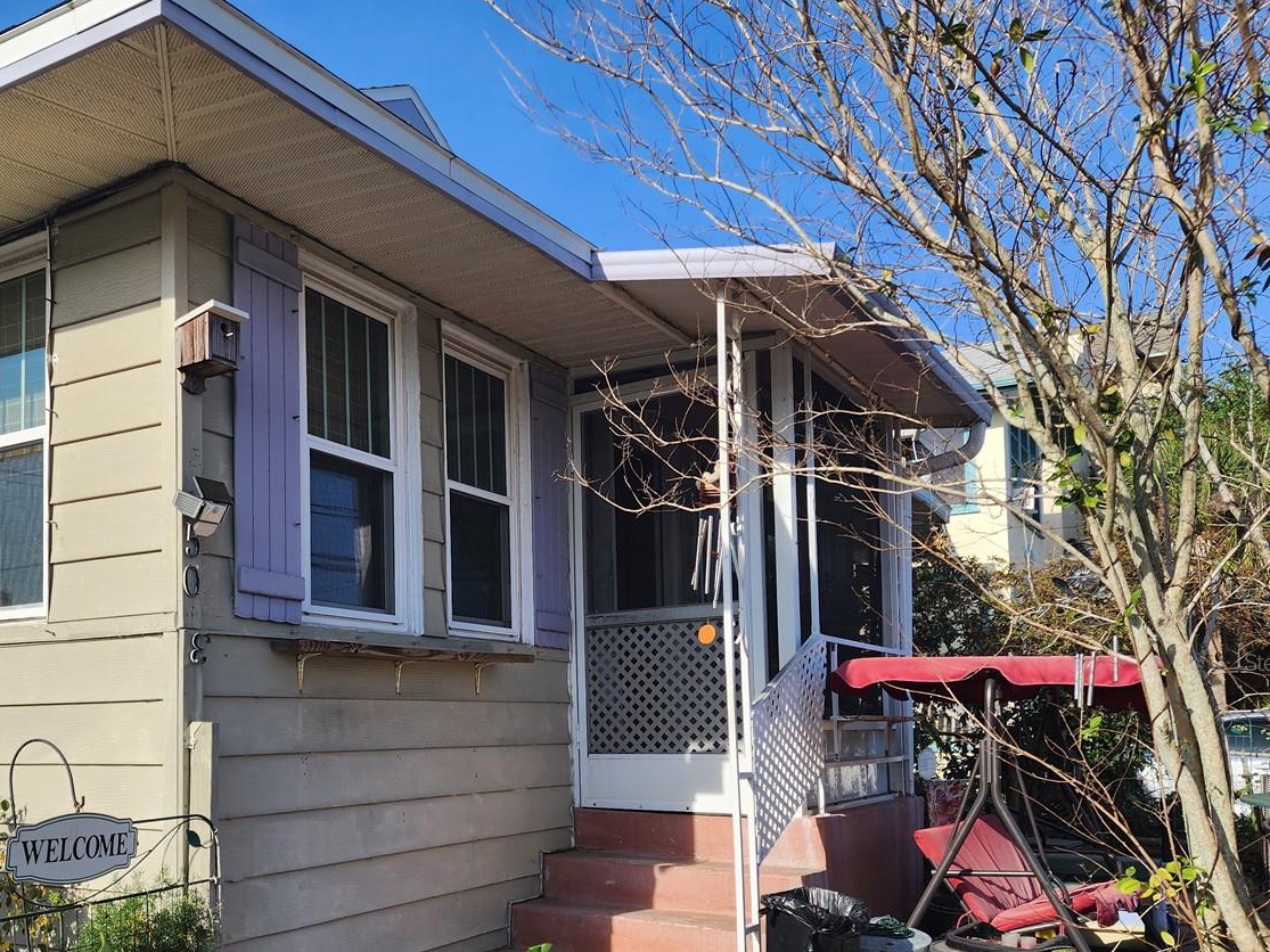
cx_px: 441
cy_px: 662
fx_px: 1211
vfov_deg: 42.2
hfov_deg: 54.4
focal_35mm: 33
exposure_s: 1/761
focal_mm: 6.4
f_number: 1.8
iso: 12
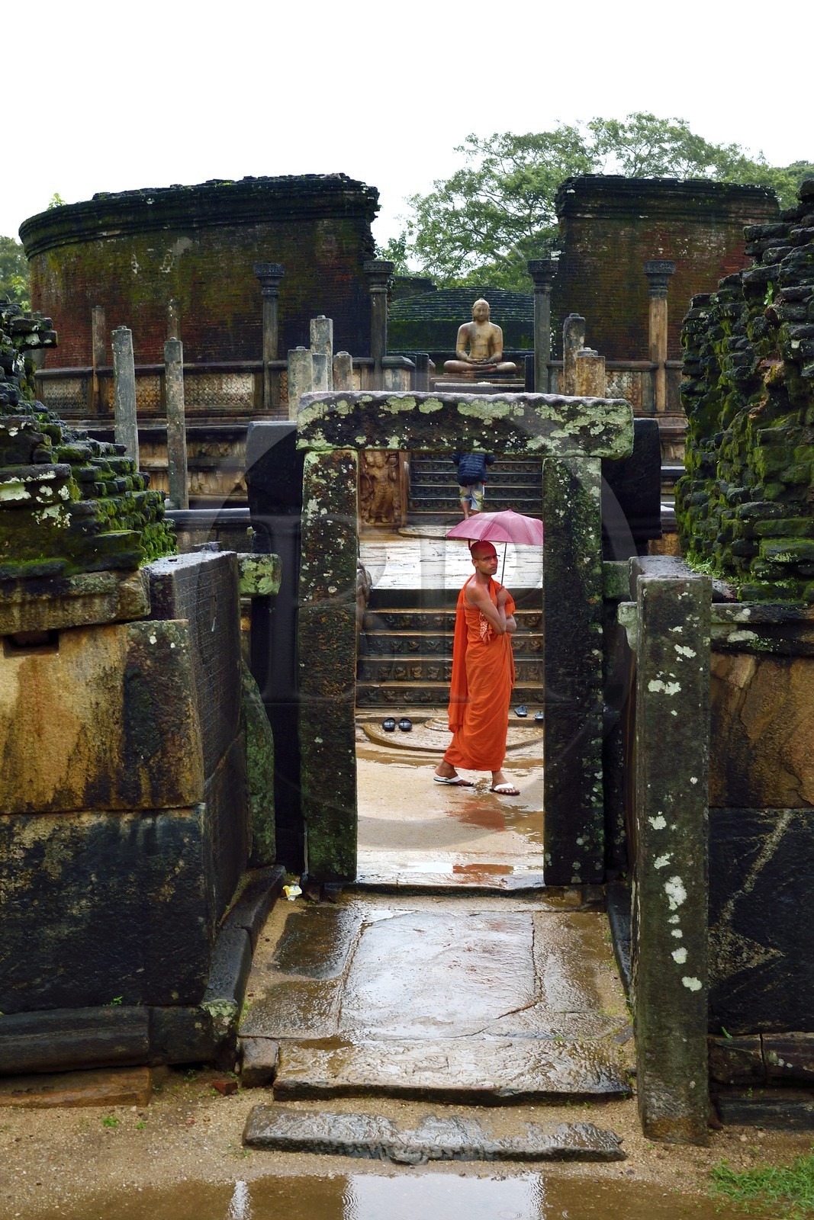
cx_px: 407
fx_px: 1526
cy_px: 610
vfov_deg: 43.6
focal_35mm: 45
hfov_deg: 29.9
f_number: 10
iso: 1600
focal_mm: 45
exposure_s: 1/160
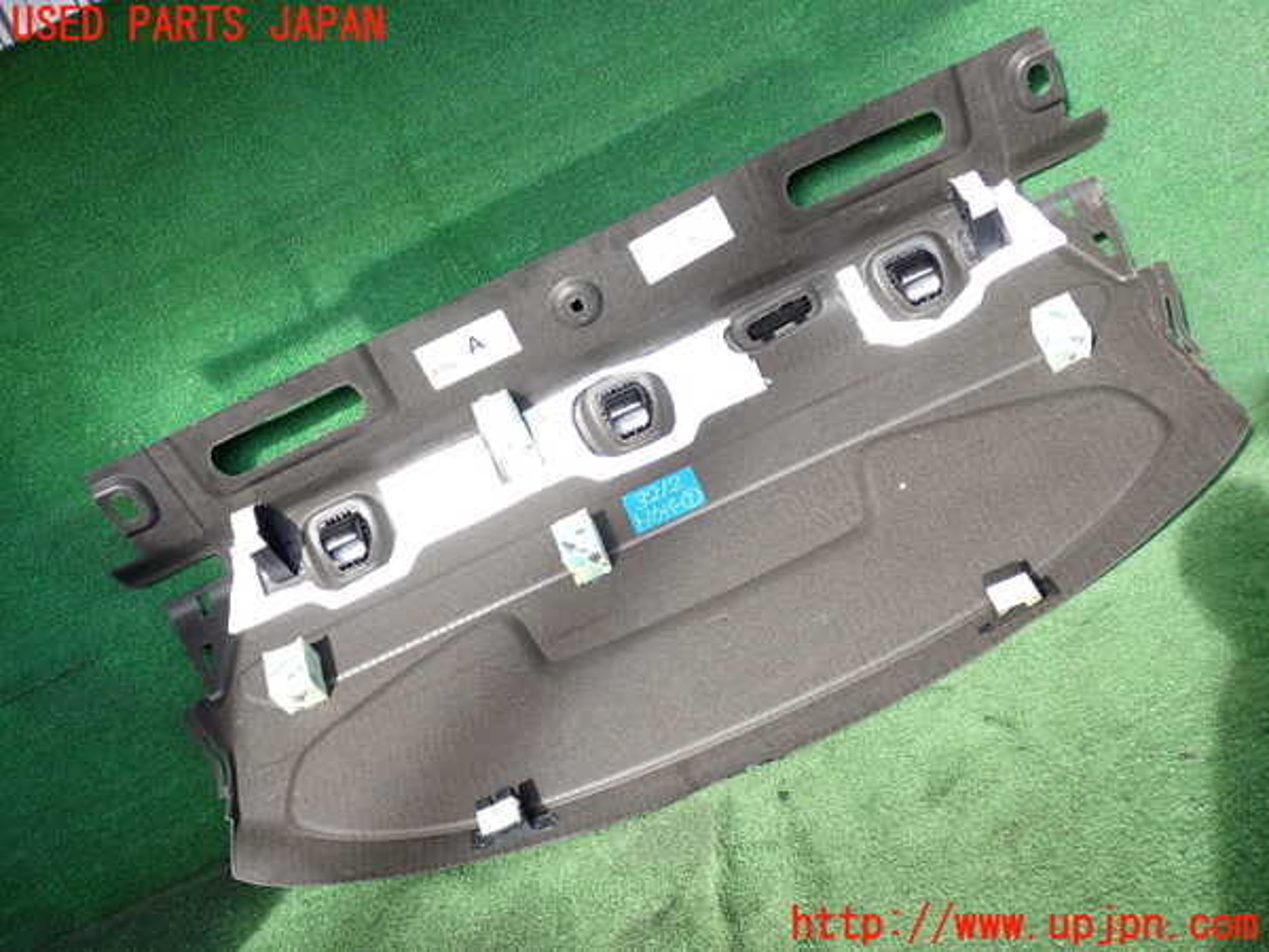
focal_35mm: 38
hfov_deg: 49.0
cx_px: 634
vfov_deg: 37.7
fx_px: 1393
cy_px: 476
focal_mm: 6.83
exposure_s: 1/125
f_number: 2.7
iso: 125
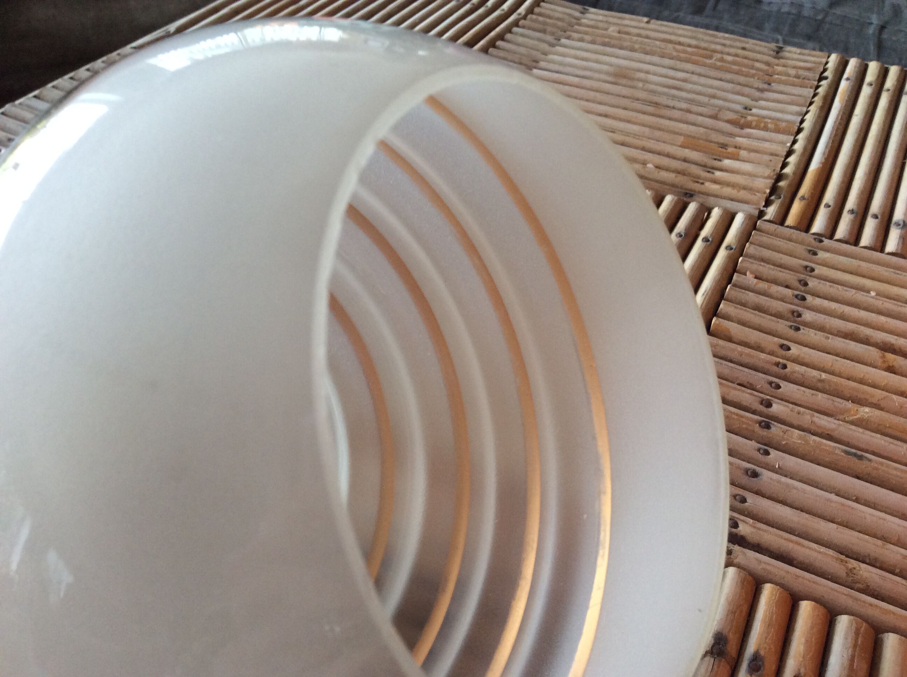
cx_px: 454
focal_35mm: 32
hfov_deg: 56.9
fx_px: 837
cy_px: 338
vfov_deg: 44.1
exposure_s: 1/25
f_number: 2.4
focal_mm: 3.3
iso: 80
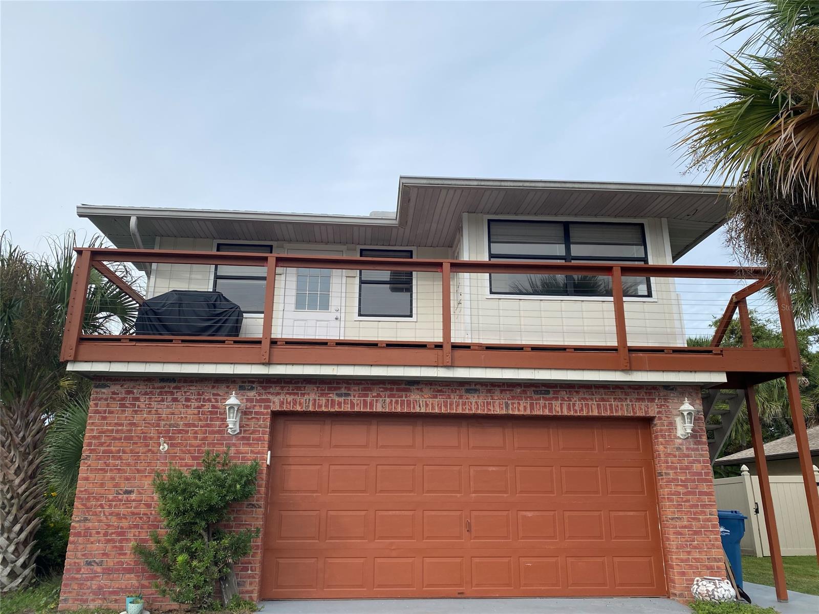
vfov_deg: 53.1
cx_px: 410
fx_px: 615
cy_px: 307
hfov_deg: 67.3
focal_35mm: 26
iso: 32
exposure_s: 1/1838
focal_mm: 4.25
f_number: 1.8
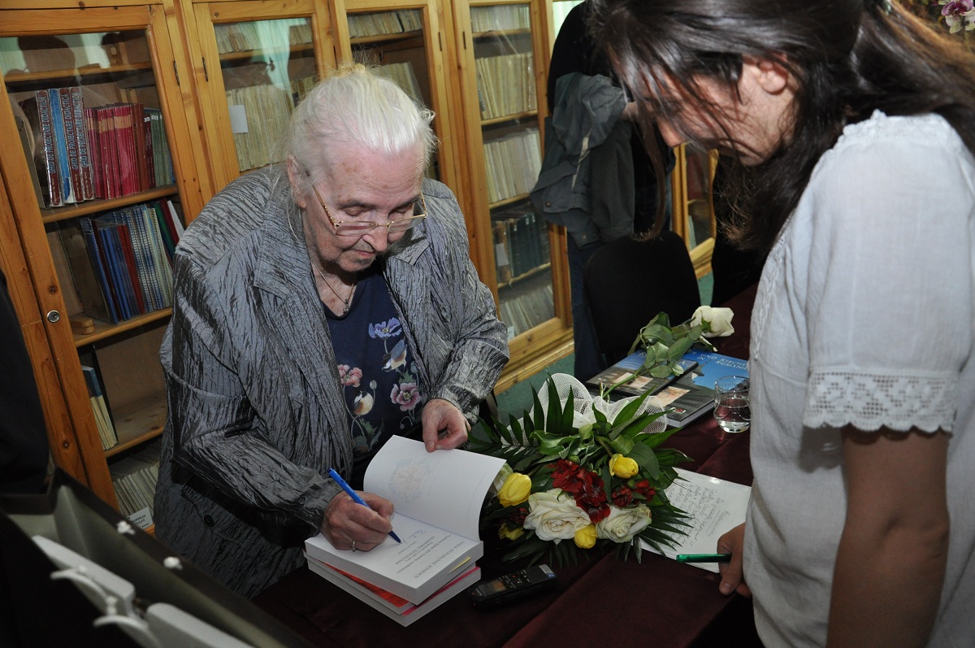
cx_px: 488
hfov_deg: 59.6
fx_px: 852
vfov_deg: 41.6
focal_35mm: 32
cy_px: 324
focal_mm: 21
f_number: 6.3
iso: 1000
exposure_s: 1/60
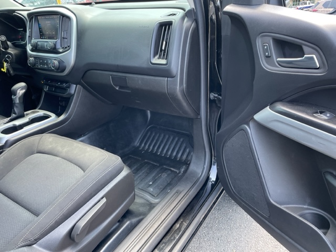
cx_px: 168
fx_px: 252
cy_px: 126
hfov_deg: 67.3
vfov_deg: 53.1
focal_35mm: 26
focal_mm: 4.2
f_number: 1.6
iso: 100
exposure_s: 1/121
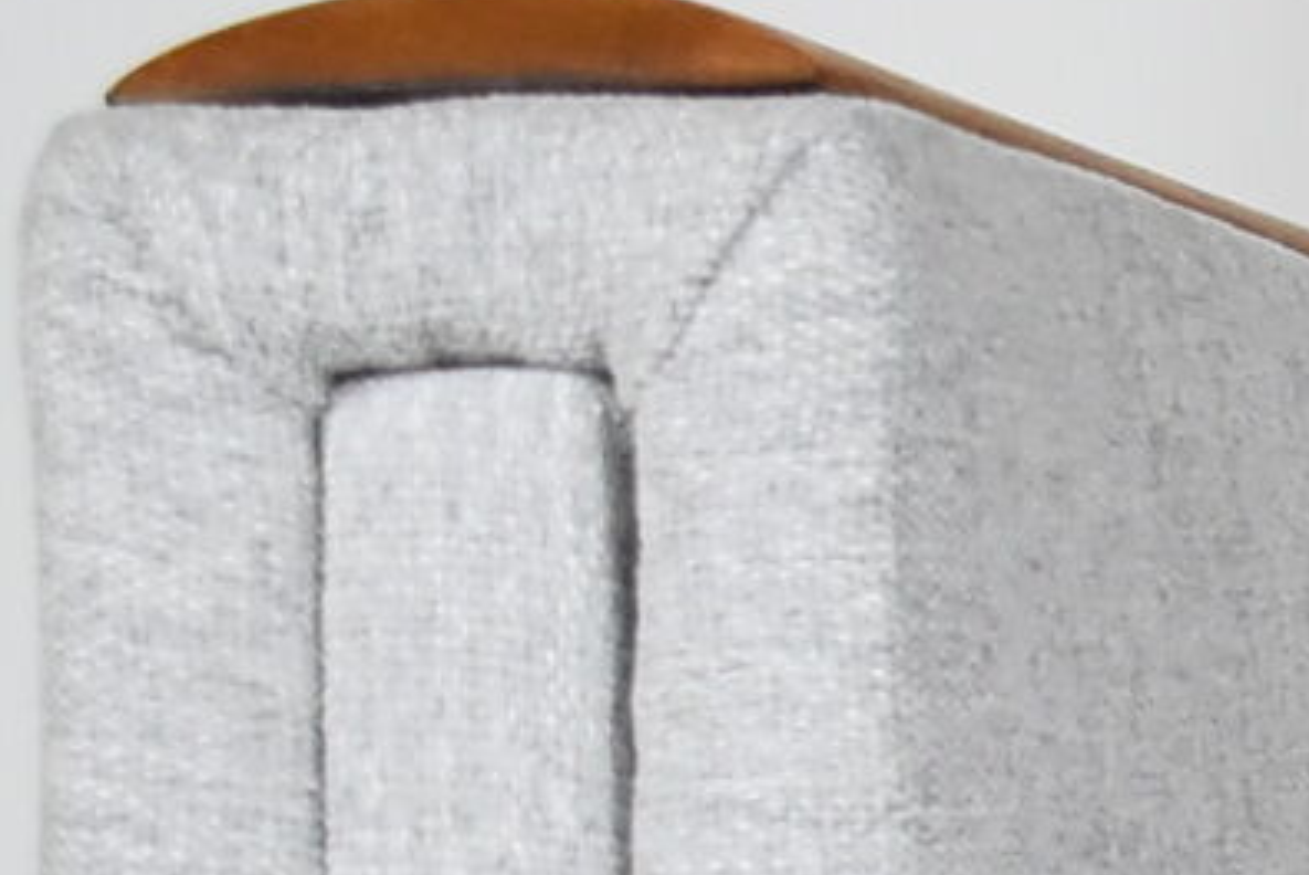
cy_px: 1992
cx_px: 3887
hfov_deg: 6.6
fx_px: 10326
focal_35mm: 284
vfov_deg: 4.7
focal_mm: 25
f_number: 5
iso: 800
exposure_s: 1/125
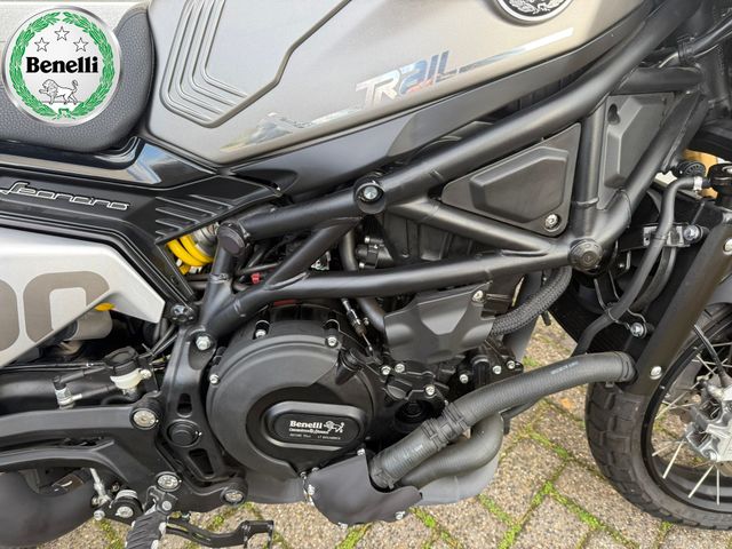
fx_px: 508
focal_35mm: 24
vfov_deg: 56.8
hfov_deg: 71.6
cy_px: 274
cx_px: 366
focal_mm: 6.76
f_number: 1.78
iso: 125
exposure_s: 1/243
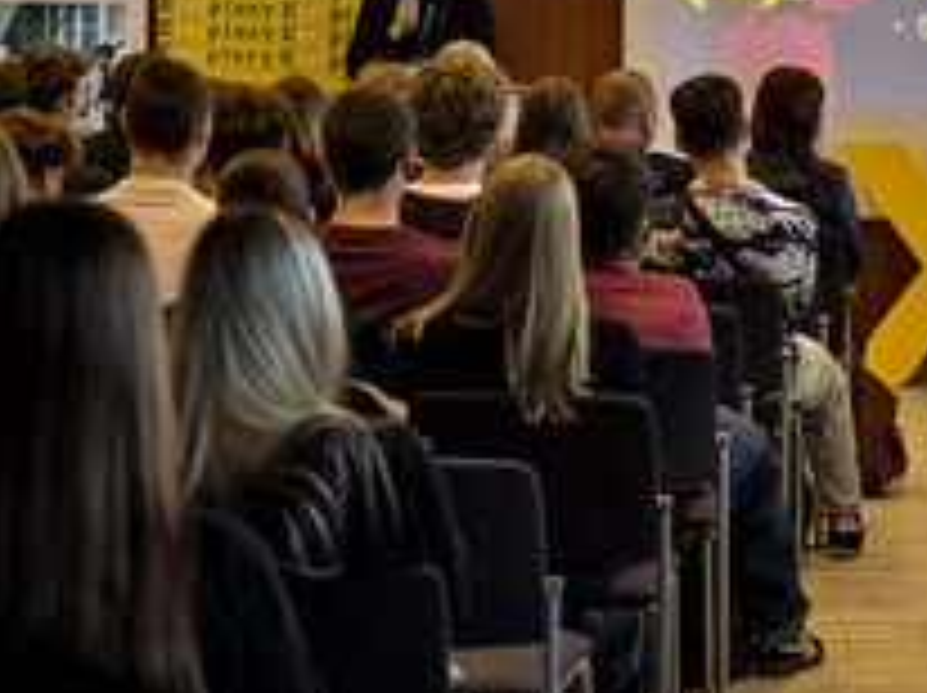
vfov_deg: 11.6
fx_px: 3397
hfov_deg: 15.4
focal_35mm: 127
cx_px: 844
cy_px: 140
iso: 100
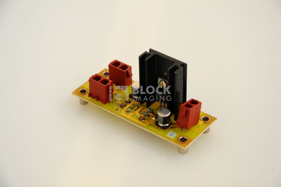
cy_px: 94
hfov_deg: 17.1
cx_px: 140
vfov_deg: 11.4
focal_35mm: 120
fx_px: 936
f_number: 7.1
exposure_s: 1/125
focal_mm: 120
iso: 800
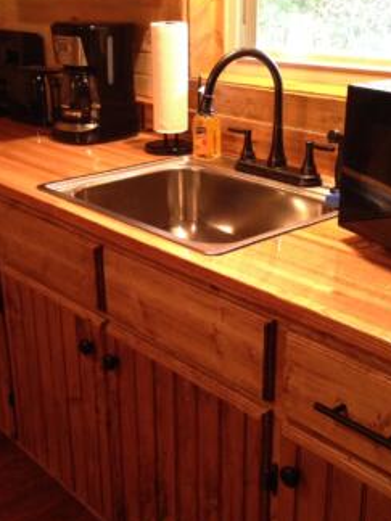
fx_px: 768
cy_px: 275
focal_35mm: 51
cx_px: 197
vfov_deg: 37.5
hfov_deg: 28.6
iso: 320
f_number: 2.4
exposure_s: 1/20
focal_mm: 4.12
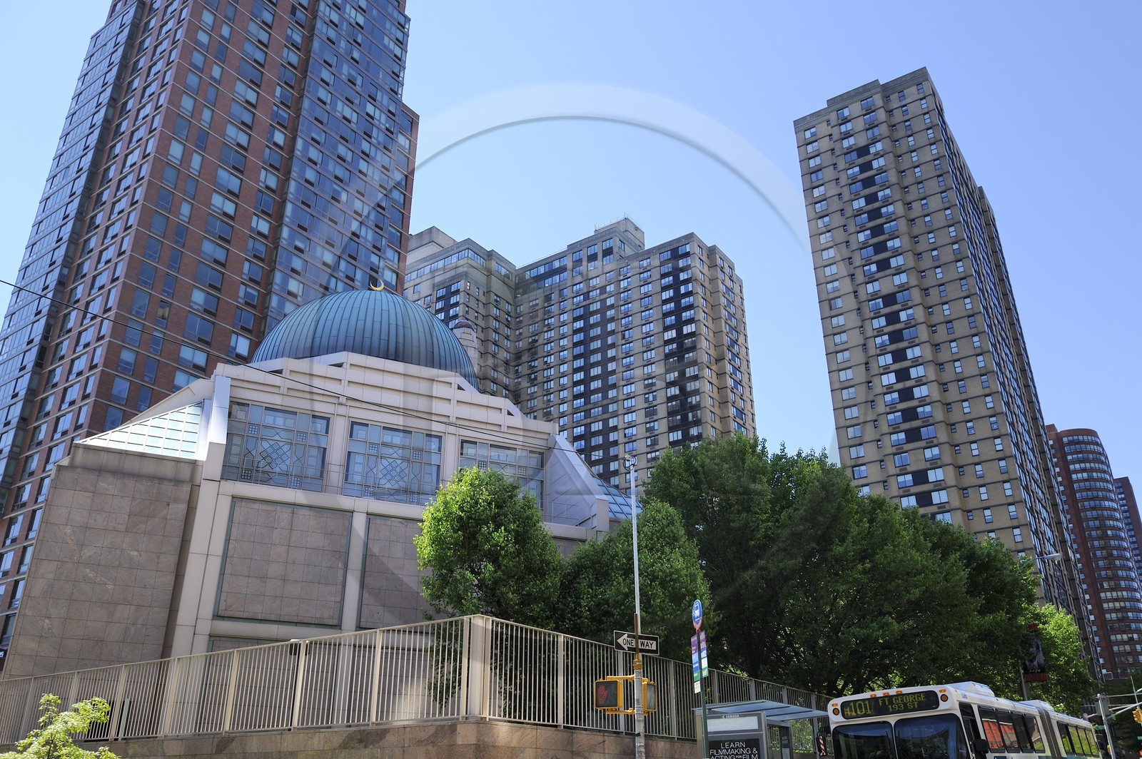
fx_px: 856
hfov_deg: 67.4
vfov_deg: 47.9
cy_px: 380
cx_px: 571
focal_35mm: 27
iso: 400
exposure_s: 1/800
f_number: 5
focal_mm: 27
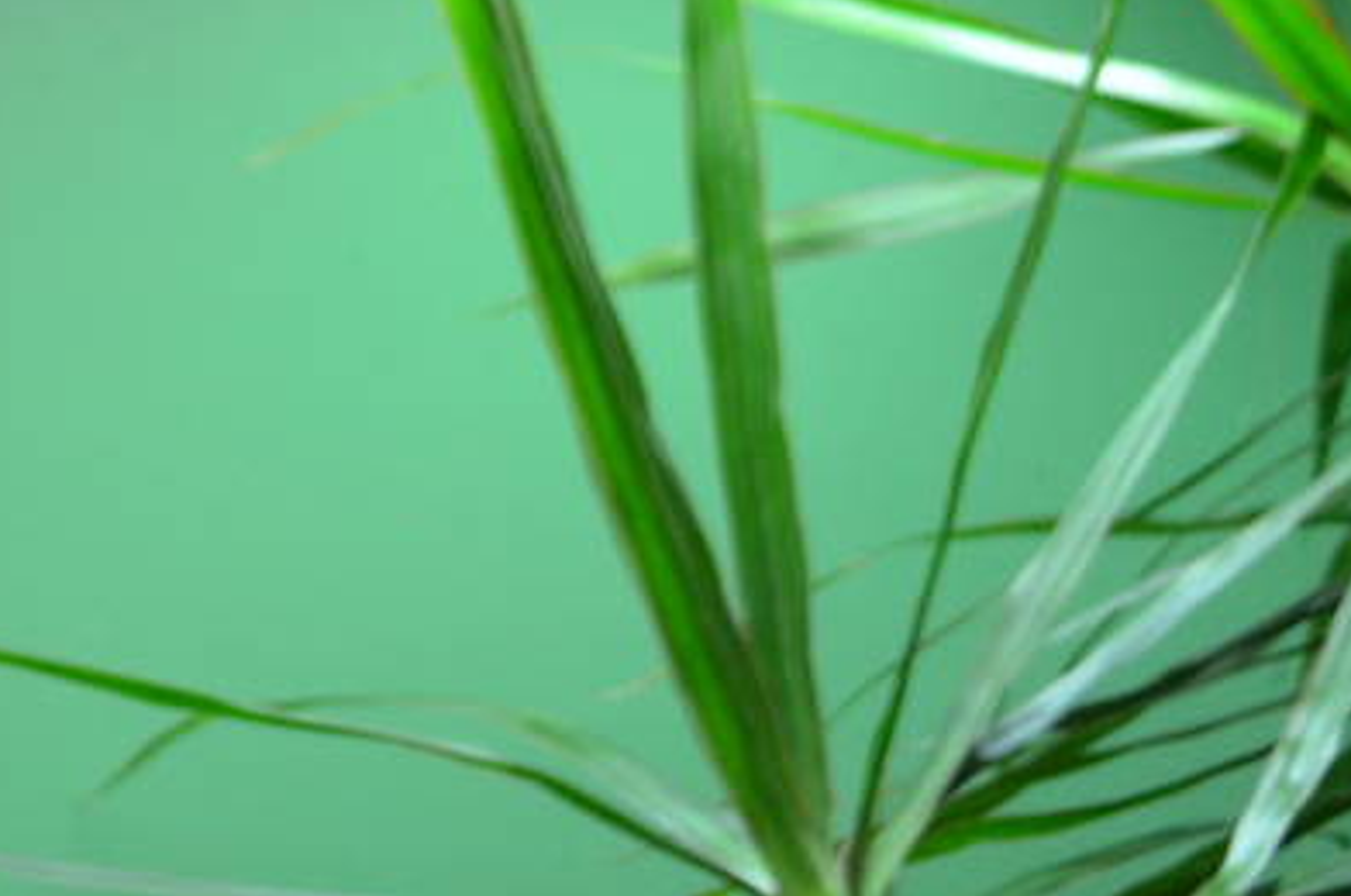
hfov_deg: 13.8
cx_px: 10
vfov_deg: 8.9
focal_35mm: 147
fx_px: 5508
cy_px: -665
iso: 560
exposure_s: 1/60
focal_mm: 24
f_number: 4
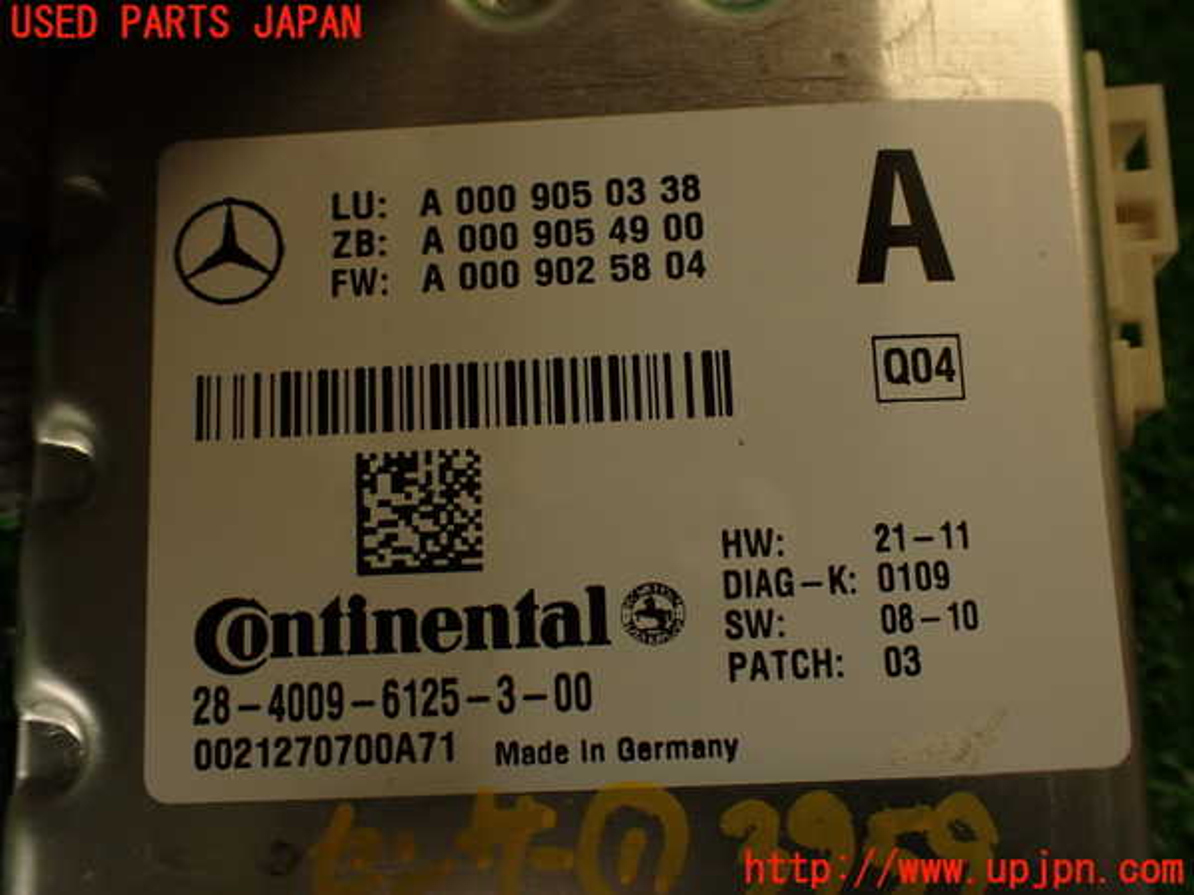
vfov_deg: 44.2
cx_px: 597
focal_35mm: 32
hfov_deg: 56.8
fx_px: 1104
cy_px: 448
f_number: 2.4
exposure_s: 1/60
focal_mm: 5.79
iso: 125
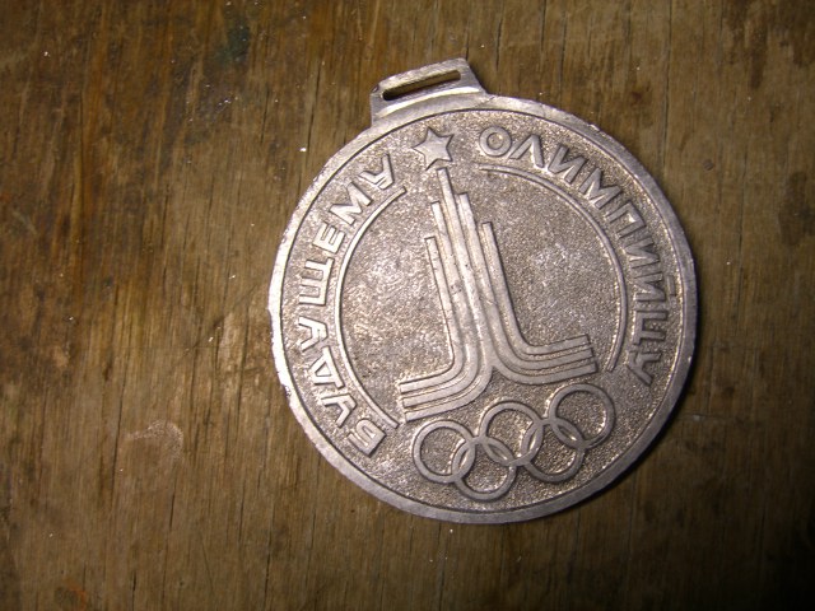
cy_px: 306
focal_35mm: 38
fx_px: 895
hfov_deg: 49.0
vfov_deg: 37.7
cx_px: 408
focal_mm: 7.9
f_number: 2.8
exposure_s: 1/60
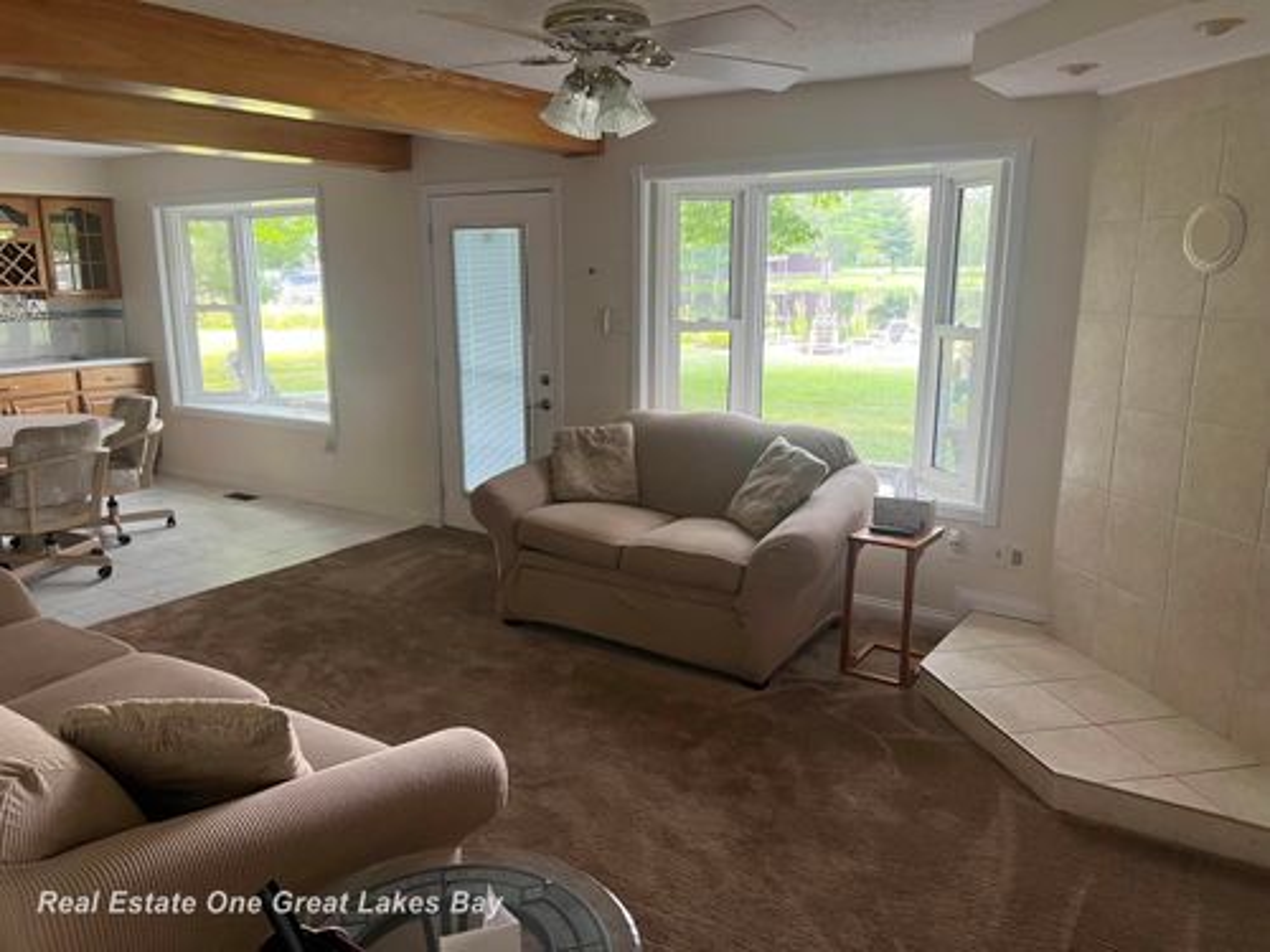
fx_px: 954
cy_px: 476
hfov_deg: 67.3
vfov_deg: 53.1
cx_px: 635
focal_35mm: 26
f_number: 1.5
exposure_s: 1/50
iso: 160
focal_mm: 5.7
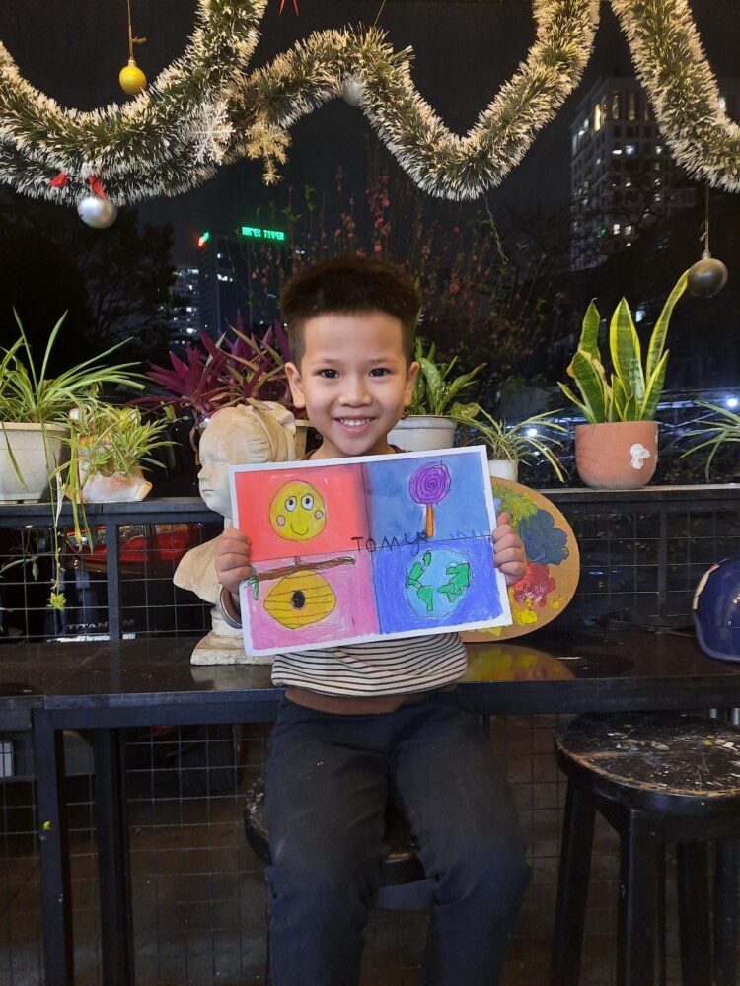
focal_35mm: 25
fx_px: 713
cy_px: 493
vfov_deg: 69.4
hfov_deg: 54.9
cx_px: 370
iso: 320
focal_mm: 4.6
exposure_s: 1/25
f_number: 2
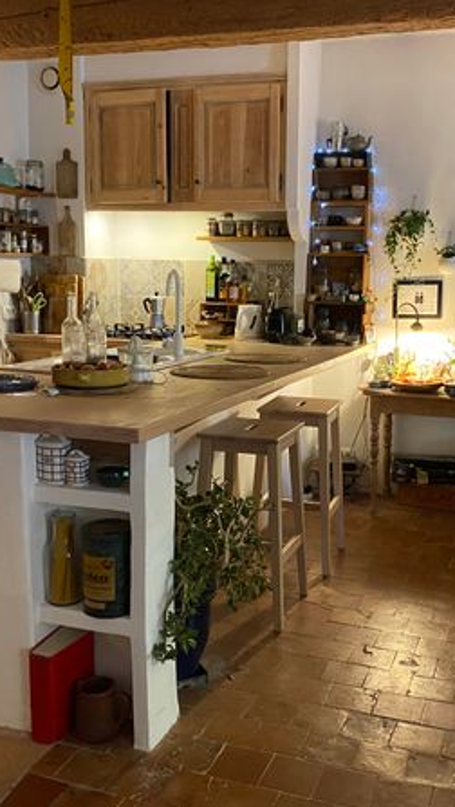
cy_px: 403
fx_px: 814
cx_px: 285
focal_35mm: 38
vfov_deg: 52.8
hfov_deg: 31.1
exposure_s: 1/50
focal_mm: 4.25
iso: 500
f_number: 1.8
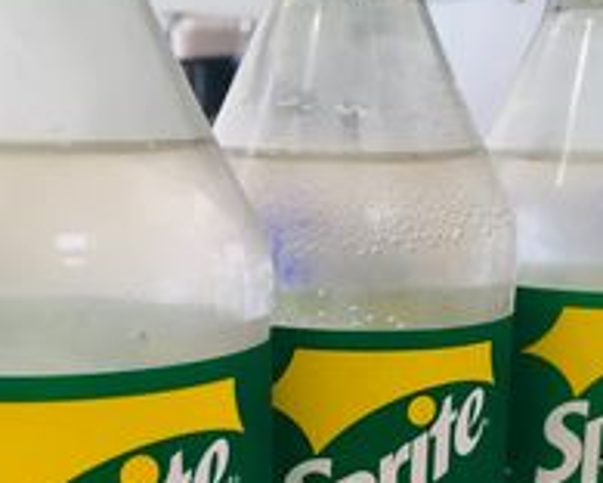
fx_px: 1106
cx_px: 343
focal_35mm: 62
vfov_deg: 23.7
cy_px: 468
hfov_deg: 30.4
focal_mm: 4.15
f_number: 2.2
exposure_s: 1/33
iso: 25
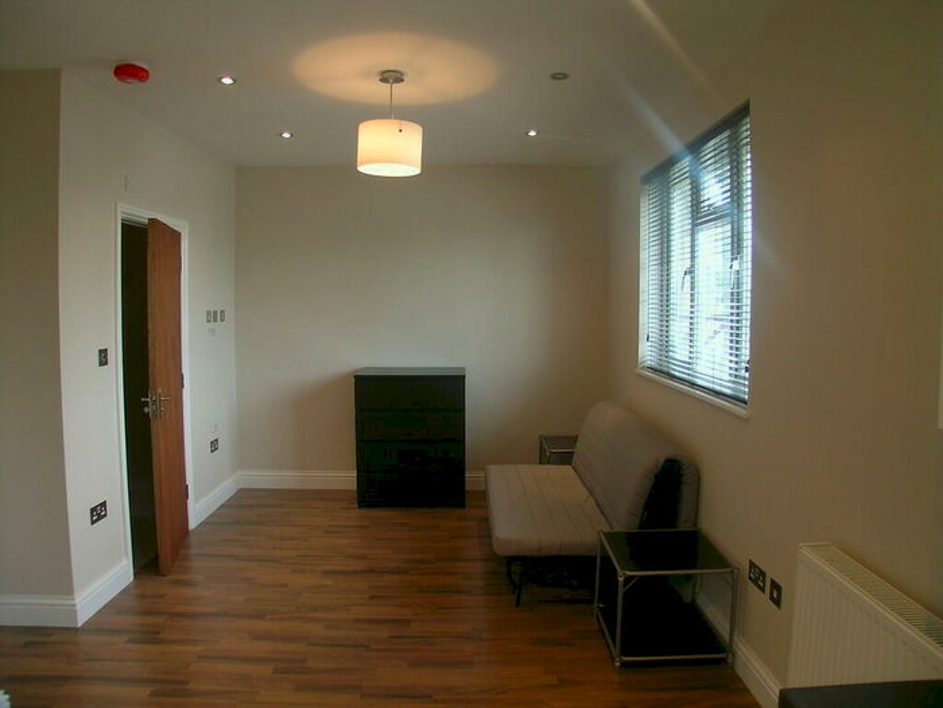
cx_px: 472
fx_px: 763
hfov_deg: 63.4
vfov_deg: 49.7
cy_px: 354
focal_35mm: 28
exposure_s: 1/27.5
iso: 50
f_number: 2.8
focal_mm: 5.8
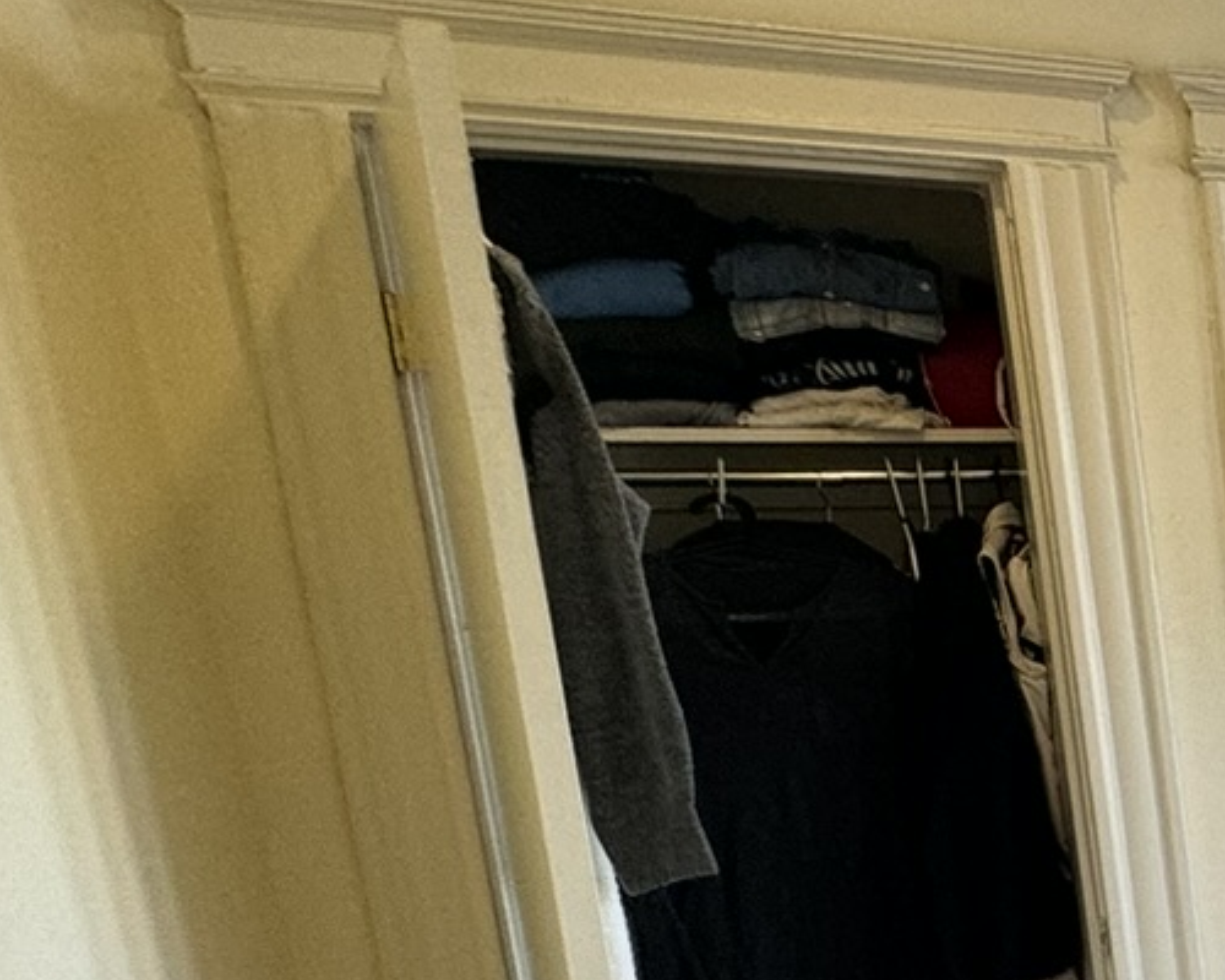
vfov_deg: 26.1
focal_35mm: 56
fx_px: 2030
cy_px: 919
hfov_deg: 21.6
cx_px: 2207
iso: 100
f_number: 2.2
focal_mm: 2.22
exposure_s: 1/120
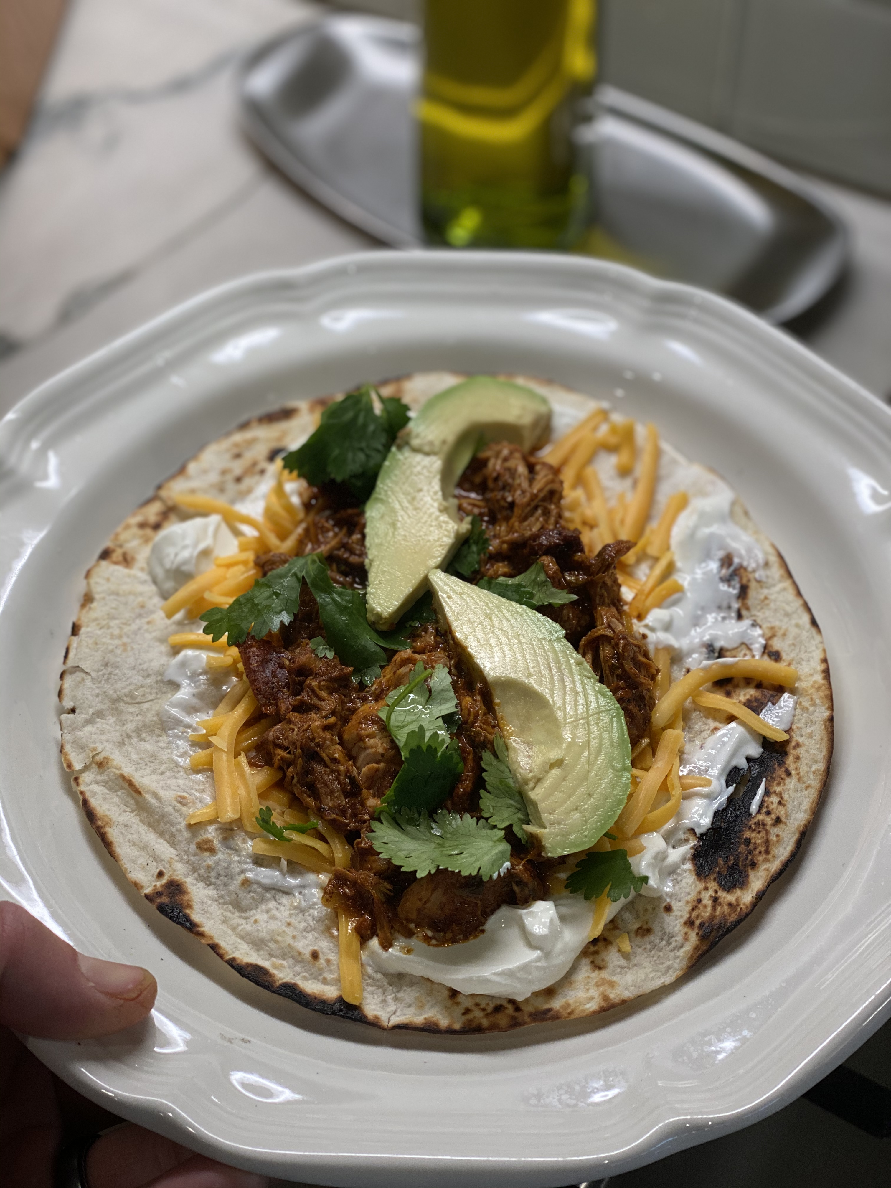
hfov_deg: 28.0
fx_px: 1785
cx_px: 446
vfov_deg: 36.8
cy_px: 594
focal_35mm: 52
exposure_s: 1/120
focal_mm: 6
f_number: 2
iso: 80
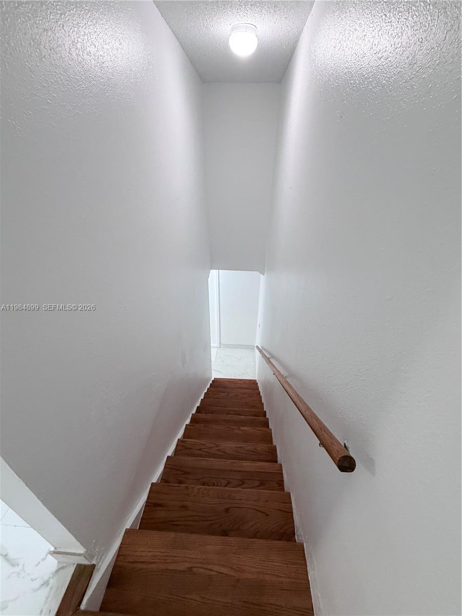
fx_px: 249
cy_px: 308
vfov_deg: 102.1
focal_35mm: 14
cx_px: 231
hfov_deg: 85.7
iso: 250
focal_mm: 2.22
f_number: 2.2
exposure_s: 1/60
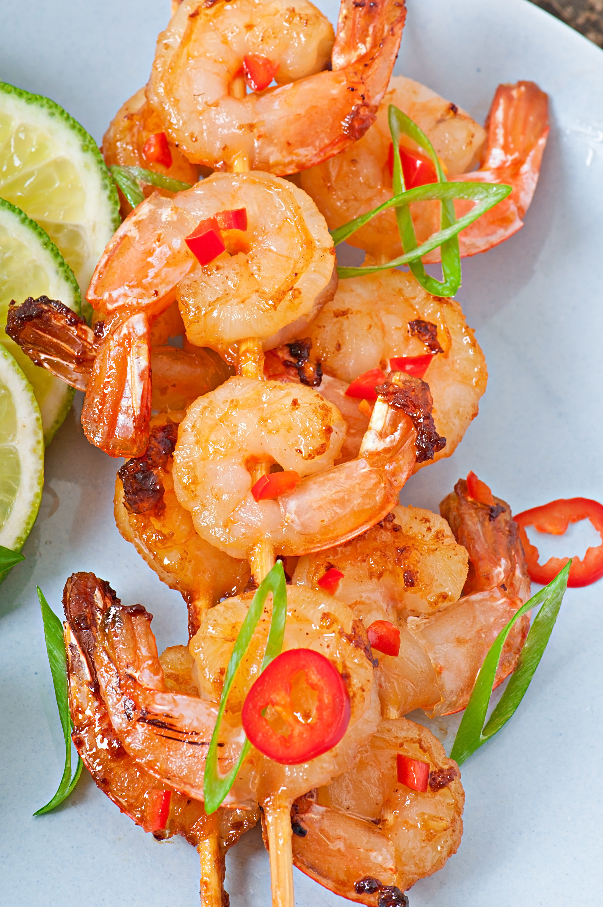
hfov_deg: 8.7
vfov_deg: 13.1
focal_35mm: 158
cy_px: 454
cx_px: 302
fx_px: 3967
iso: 100
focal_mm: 105
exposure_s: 1/200
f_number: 13
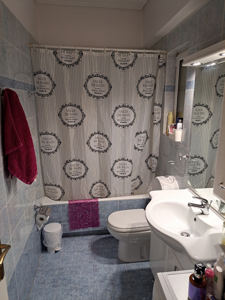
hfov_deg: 56.8
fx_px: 208
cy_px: 150
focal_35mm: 24
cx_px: 112
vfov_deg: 71.6
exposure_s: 1/50
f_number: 1.8
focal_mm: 5.23
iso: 200
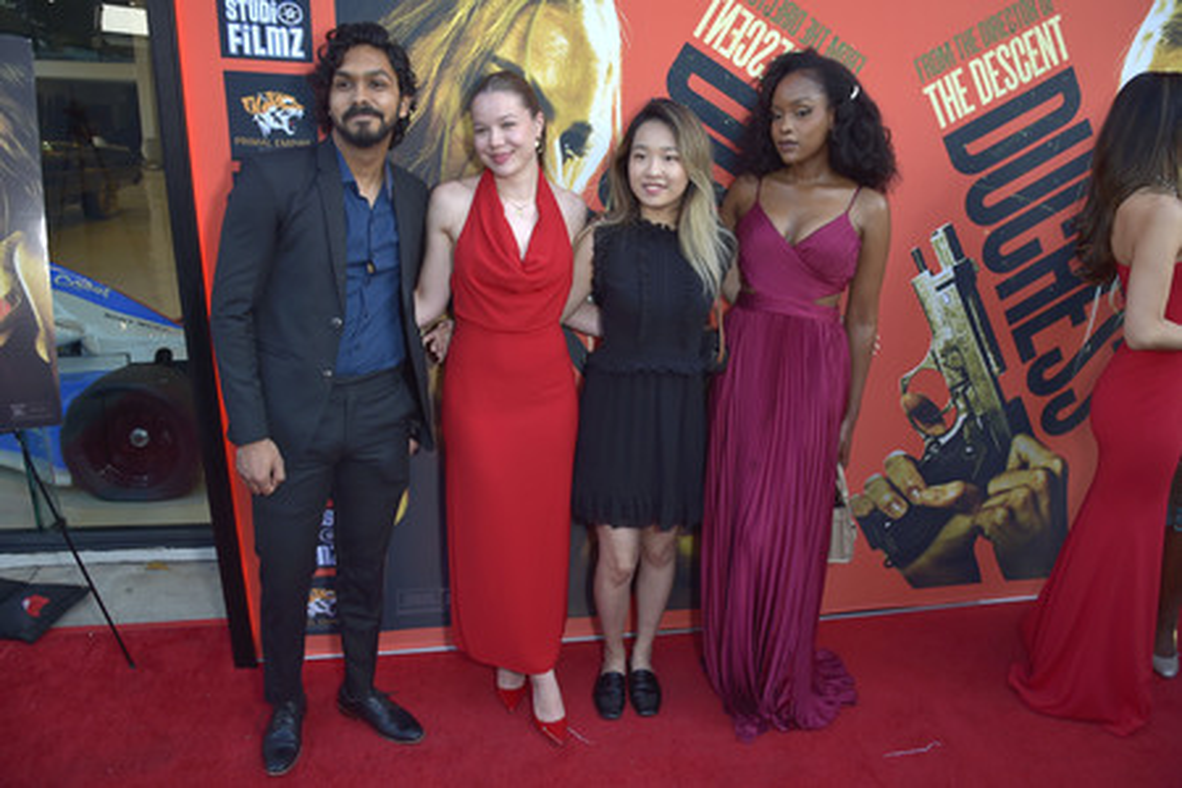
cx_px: 591
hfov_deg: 73.7
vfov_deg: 53.1
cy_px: 394
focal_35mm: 24
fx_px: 788
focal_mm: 24
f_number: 6.3
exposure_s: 1/200
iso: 250
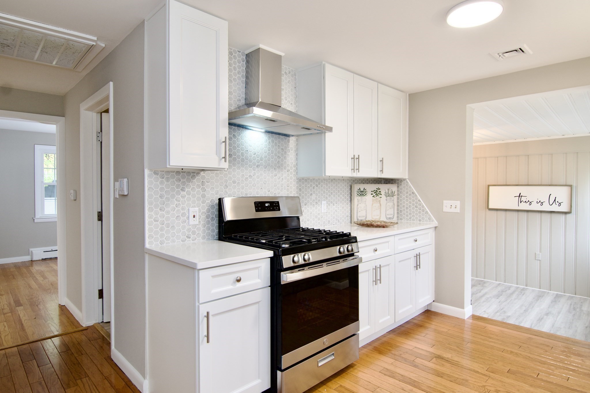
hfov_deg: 81.2
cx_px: 295
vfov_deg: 59.5
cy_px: 196
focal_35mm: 21
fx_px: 344
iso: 320
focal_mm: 14
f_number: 7.1
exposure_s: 1/25
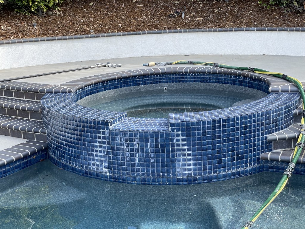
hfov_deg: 36.8
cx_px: 152
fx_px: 458
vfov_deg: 28.0
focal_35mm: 52
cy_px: 114
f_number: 2
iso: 25
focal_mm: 6
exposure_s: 1/239
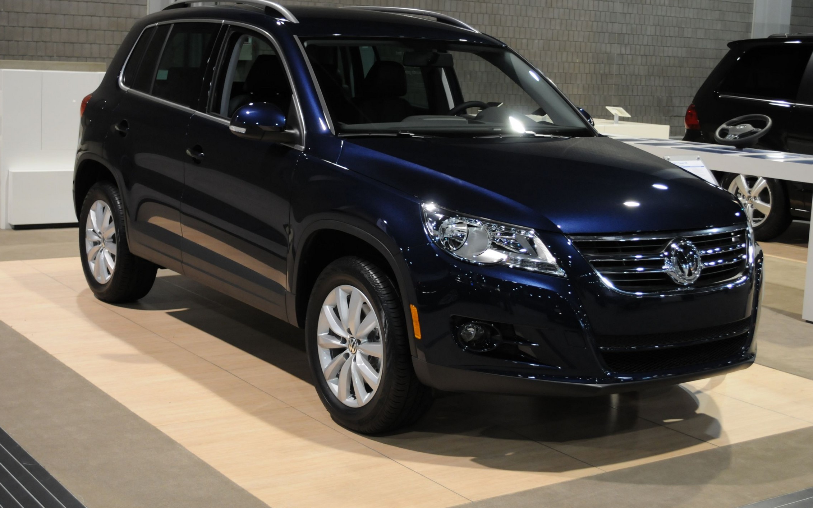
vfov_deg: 24.0
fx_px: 1197
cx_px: 403
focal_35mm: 54
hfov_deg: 37.5
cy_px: 211
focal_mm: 32
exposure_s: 1/30
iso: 800
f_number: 4.8
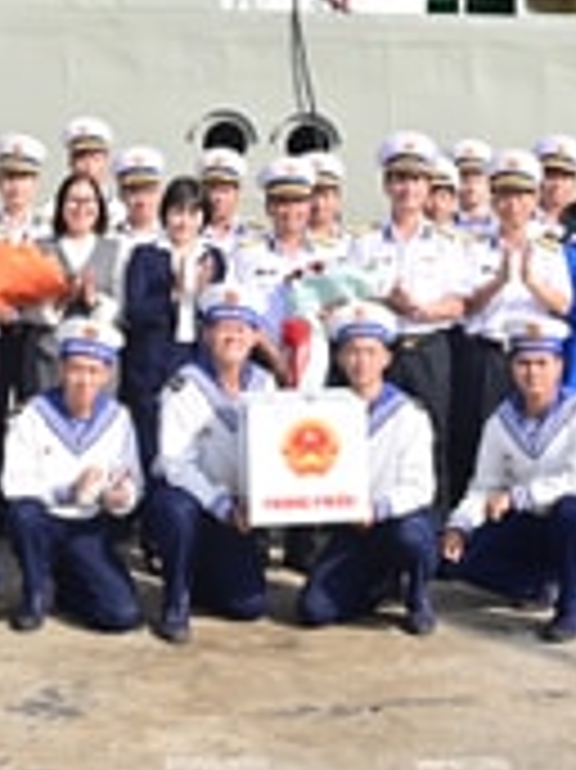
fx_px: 1622
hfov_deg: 20.0
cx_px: 158
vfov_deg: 25.8
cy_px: 77
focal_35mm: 73
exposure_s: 1/250
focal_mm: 24
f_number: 7.1
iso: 100
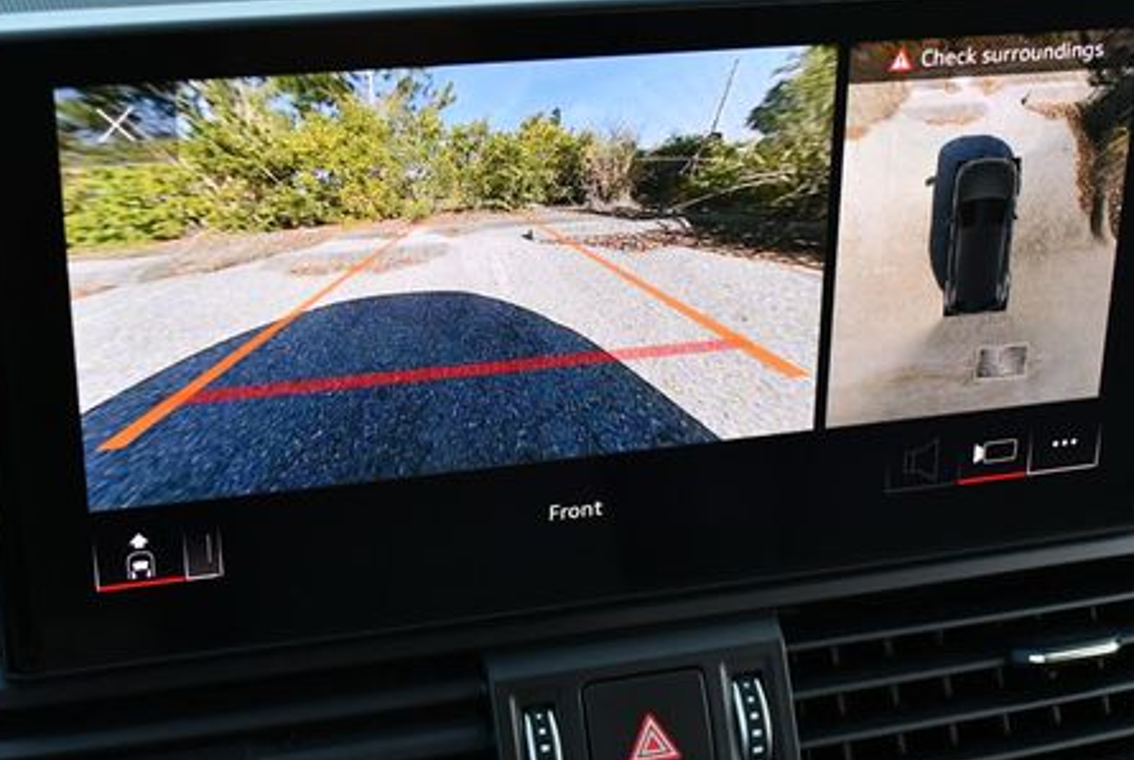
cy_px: 377
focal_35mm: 69
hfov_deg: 29.2
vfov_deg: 19.8
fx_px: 2176
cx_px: 617
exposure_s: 1/250
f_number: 4.5
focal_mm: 24
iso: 400
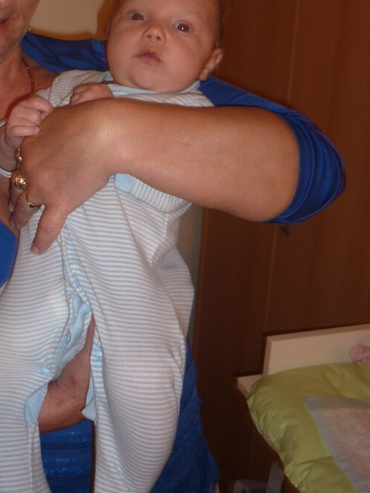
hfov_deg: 24.2
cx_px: 45
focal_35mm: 59
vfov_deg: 32.5
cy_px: 180
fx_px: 841
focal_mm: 5.5
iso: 100
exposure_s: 1/30
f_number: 2.8
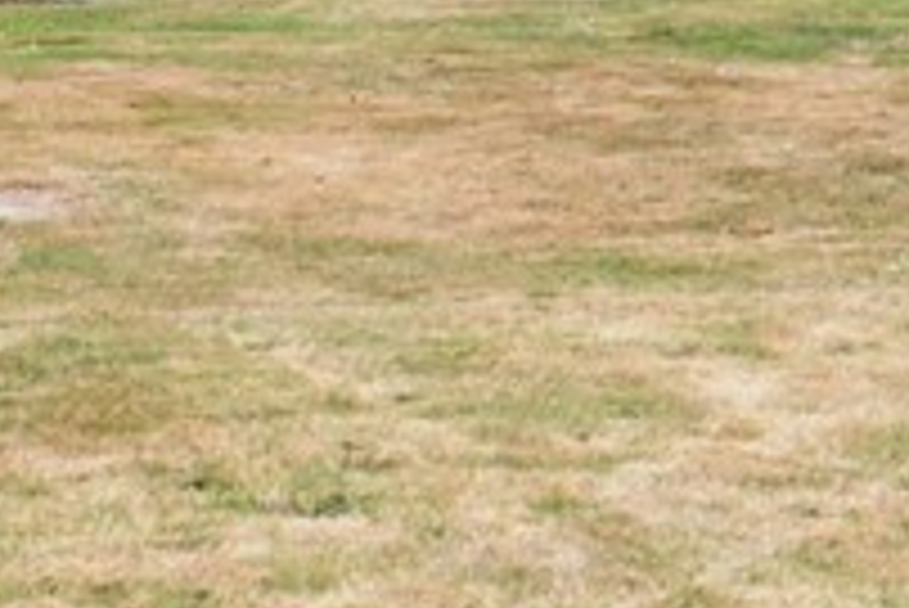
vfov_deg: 6.4
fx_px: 5281
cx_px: 1667
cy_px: -581
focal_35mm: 209
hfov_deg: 9.4
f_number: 7.1
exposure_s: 1/200
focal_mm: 26
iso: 200
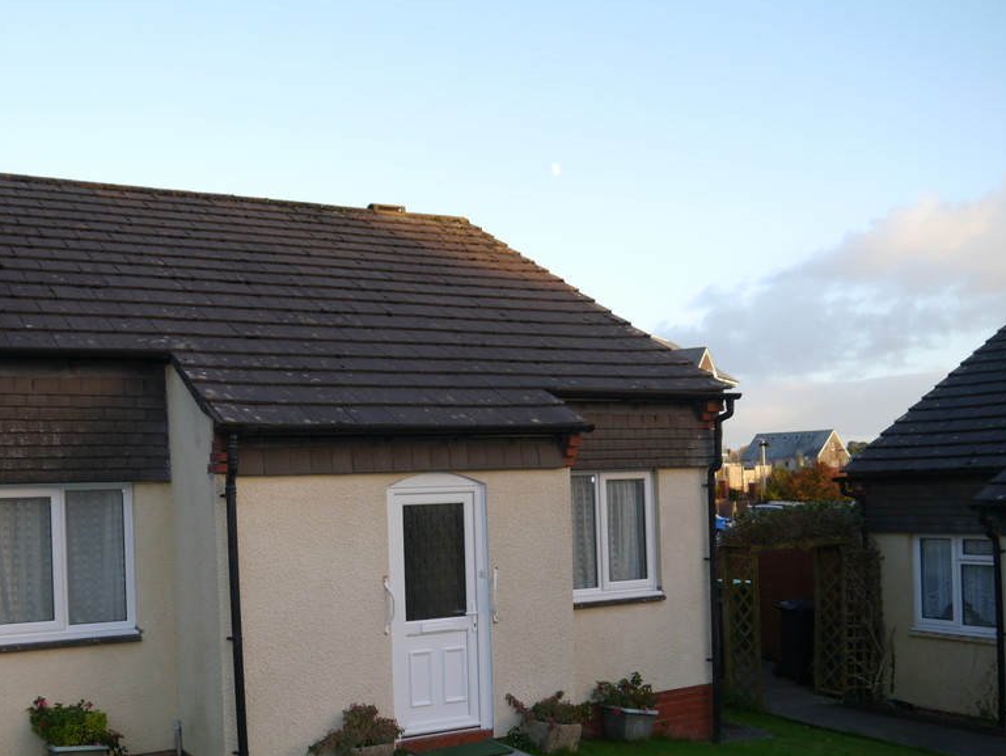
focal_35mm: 40
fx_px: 1163
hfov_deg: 46.3
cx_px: 373
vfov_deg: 35.7
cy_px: 496
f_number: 4
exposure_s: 1/125
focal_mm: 15
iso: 160
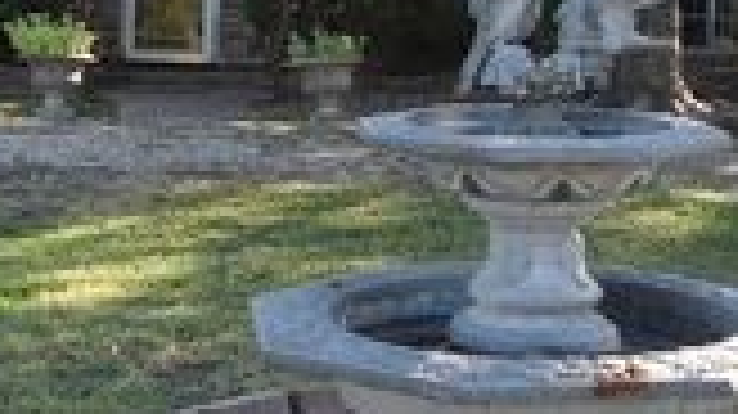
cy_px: -187
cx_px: -4
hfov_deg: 23.7
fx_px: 1682
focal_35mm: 86
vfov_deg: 13.3
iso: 800
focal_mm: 18
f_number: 8
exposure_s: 1/400
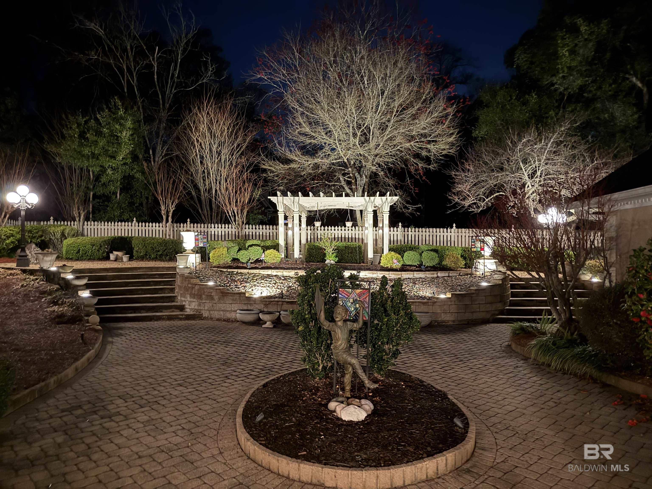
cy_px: 244
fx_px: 452
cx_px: 326
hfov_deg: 71.6
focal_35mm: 24
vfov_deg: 56.8
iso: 1600
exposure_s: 1/9
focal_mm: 6.76
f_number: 1.78
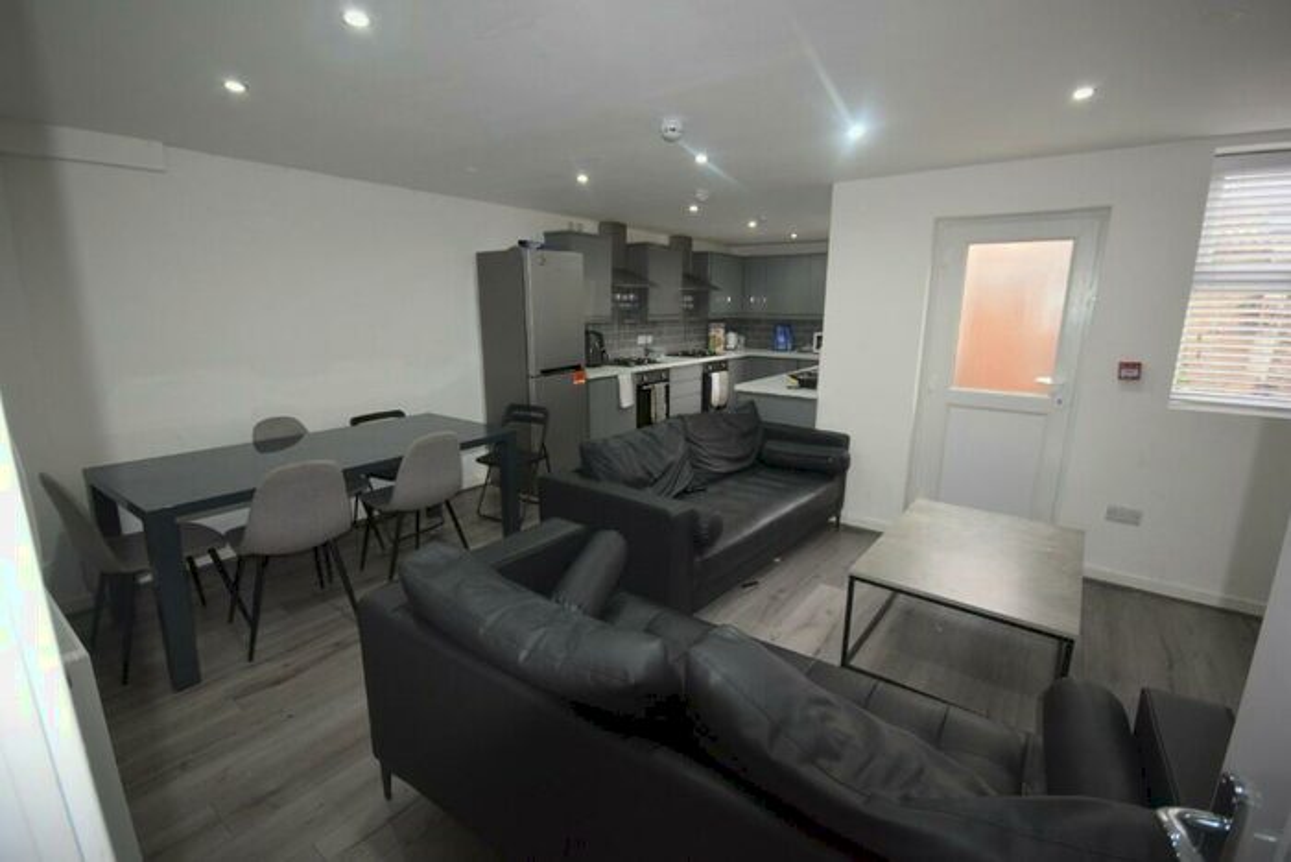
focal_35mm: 15
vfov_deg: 77.4
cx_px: 646
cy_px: 431
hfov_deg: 100.4
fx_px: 538
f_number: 4
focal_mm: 10
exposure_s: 1/60
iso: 800
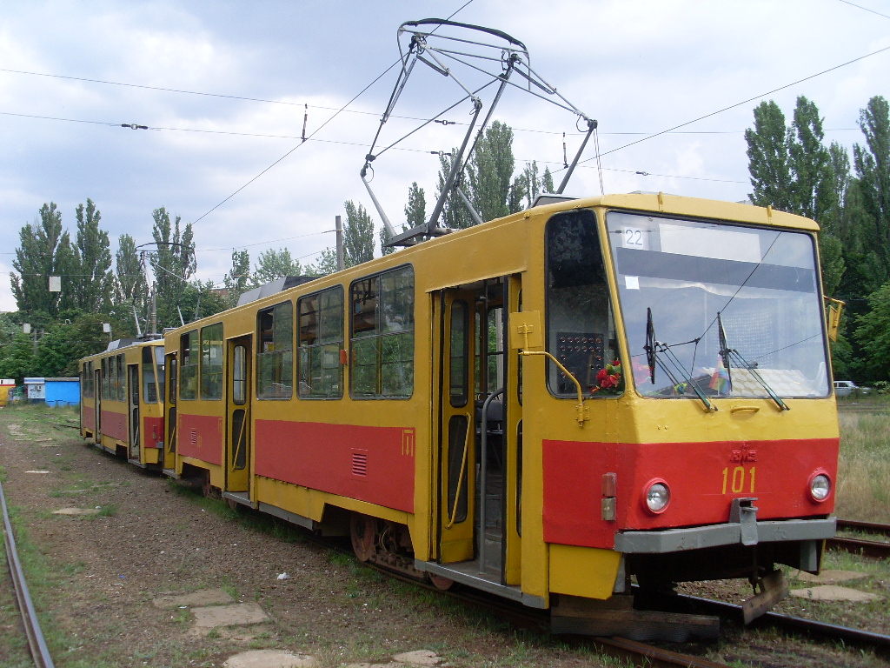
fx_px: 977
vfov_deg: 37.7
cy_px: 334
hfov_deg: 49.0
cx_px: 445
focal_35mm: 38
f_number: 7.7
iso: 80
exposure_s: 1/180
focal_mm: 6.3
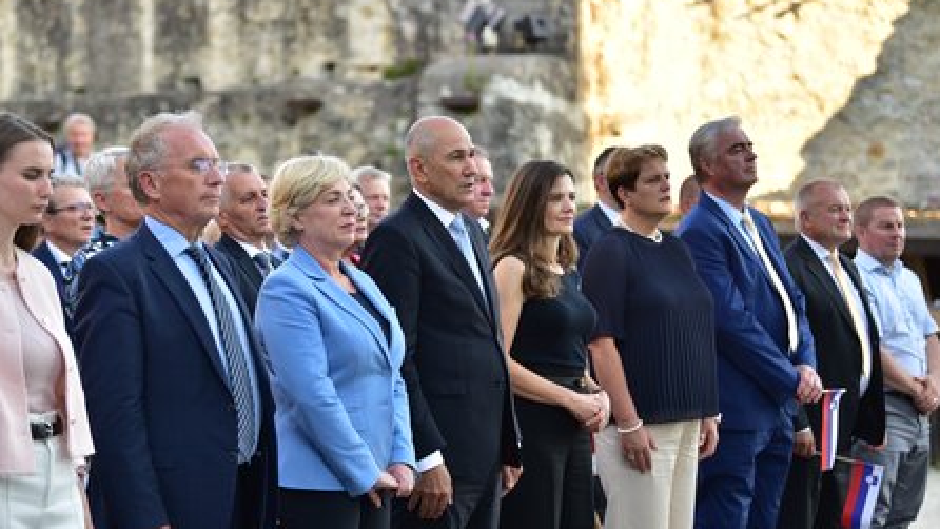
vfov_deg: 12.0
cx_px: 443
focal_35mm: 101
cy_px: 324
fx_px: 2518
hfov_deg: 21.1
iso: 800
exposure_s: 1/1600
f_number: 2.8
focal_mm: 86
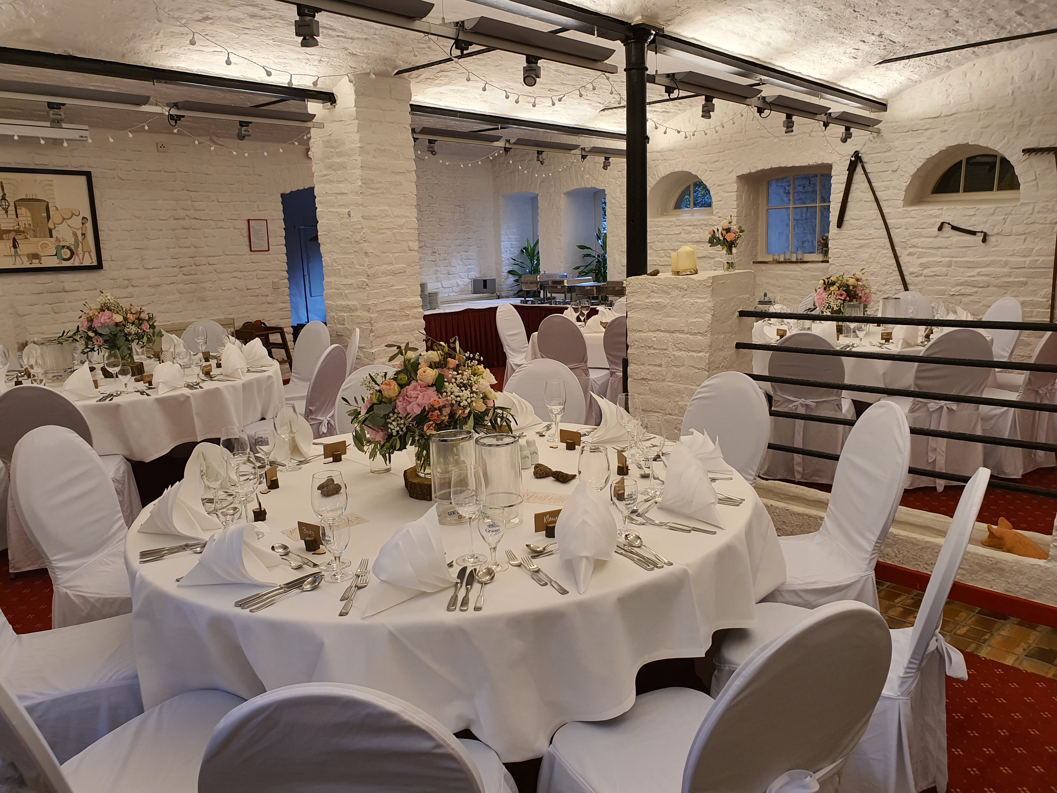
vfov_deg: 53.1
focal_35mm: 26
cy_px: 396
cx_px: 528
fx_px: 794
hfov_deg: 67.3
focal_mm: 4.3
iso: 125
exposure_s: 1/100
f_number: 2.4
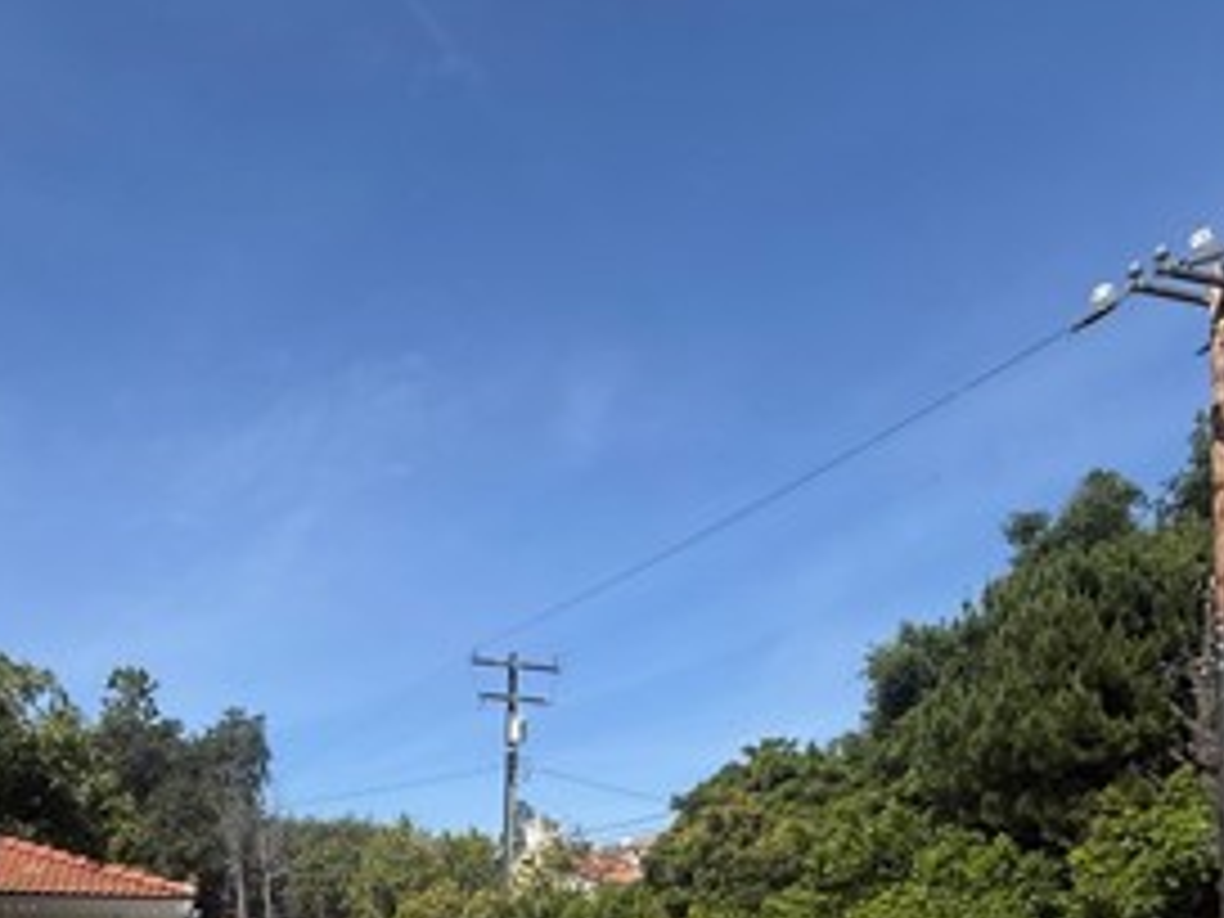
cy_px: 963
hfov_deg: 53.2
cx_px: 328
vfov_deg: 37.3
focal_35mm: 33
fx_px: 1167
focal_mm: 2.22
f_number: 2.2
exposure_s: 1/2320
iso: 50
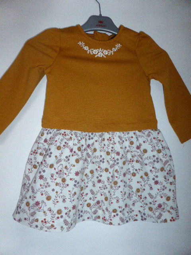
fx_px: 177
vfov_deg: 71.6
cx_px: 96
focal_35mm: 24
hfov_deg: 56.8
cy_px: 128
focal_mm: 4.3
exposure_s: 1/60
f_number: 3.3
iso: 800
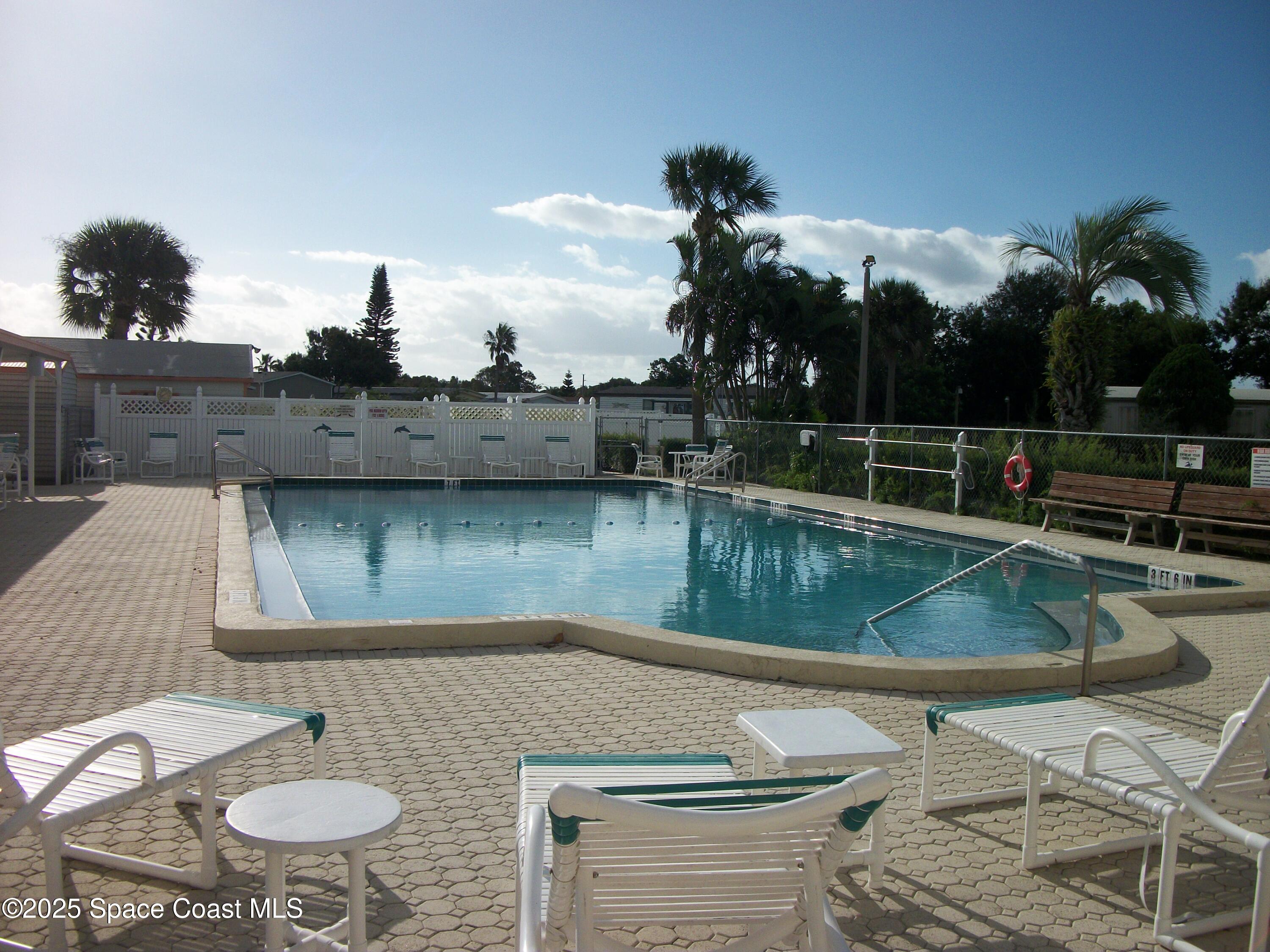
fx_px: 1174
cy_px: 476
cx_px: 635
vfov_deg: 44.2
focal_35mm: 32
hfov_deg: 56.8
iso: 80
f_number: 8.8
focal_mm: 5.7
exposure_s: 1/400
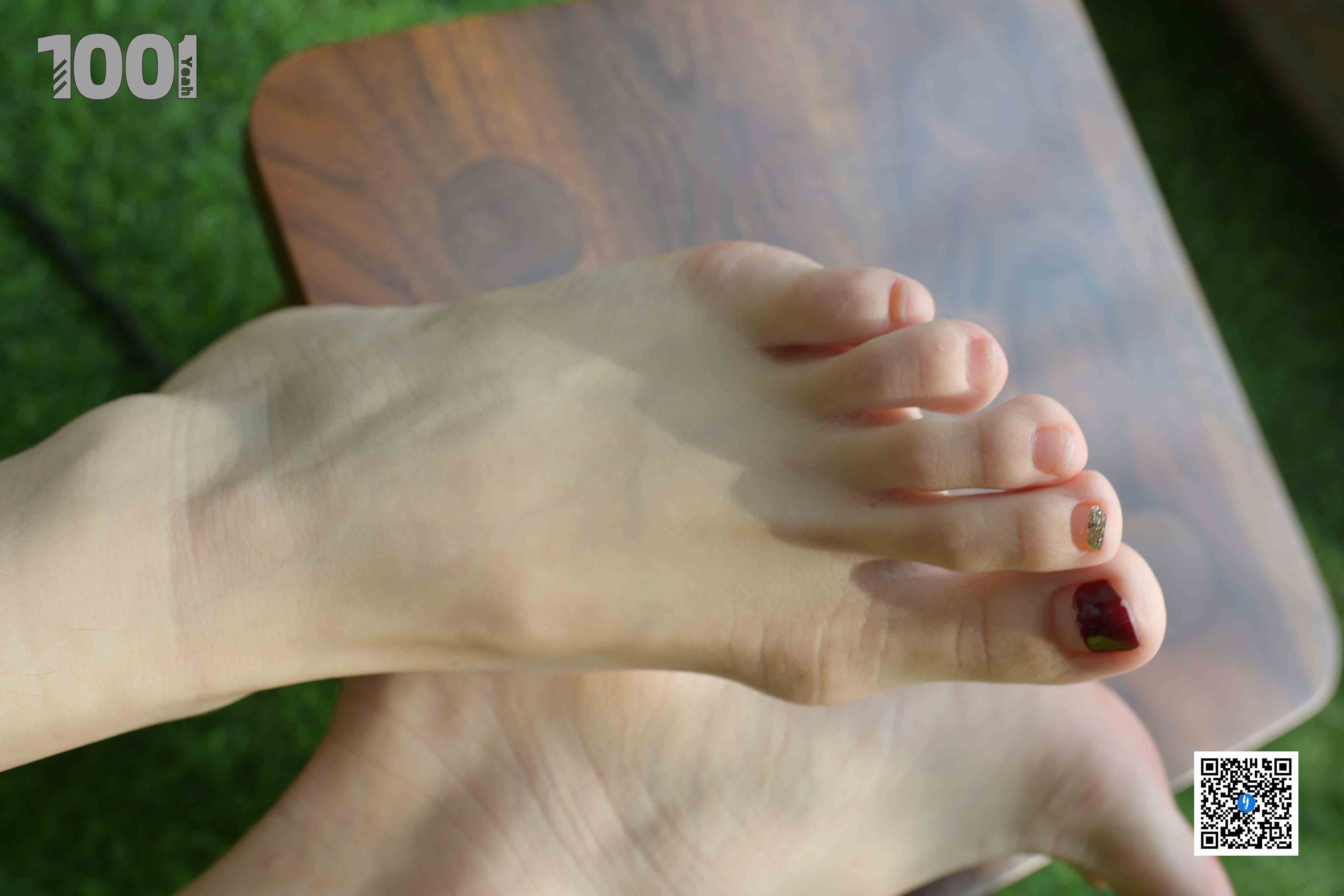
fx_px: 1307
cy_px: 448
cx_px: 672
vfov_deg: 37.9
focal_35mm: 35
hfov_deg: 54.4
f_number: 6.3
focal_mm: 35
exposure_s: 1/200
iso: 200
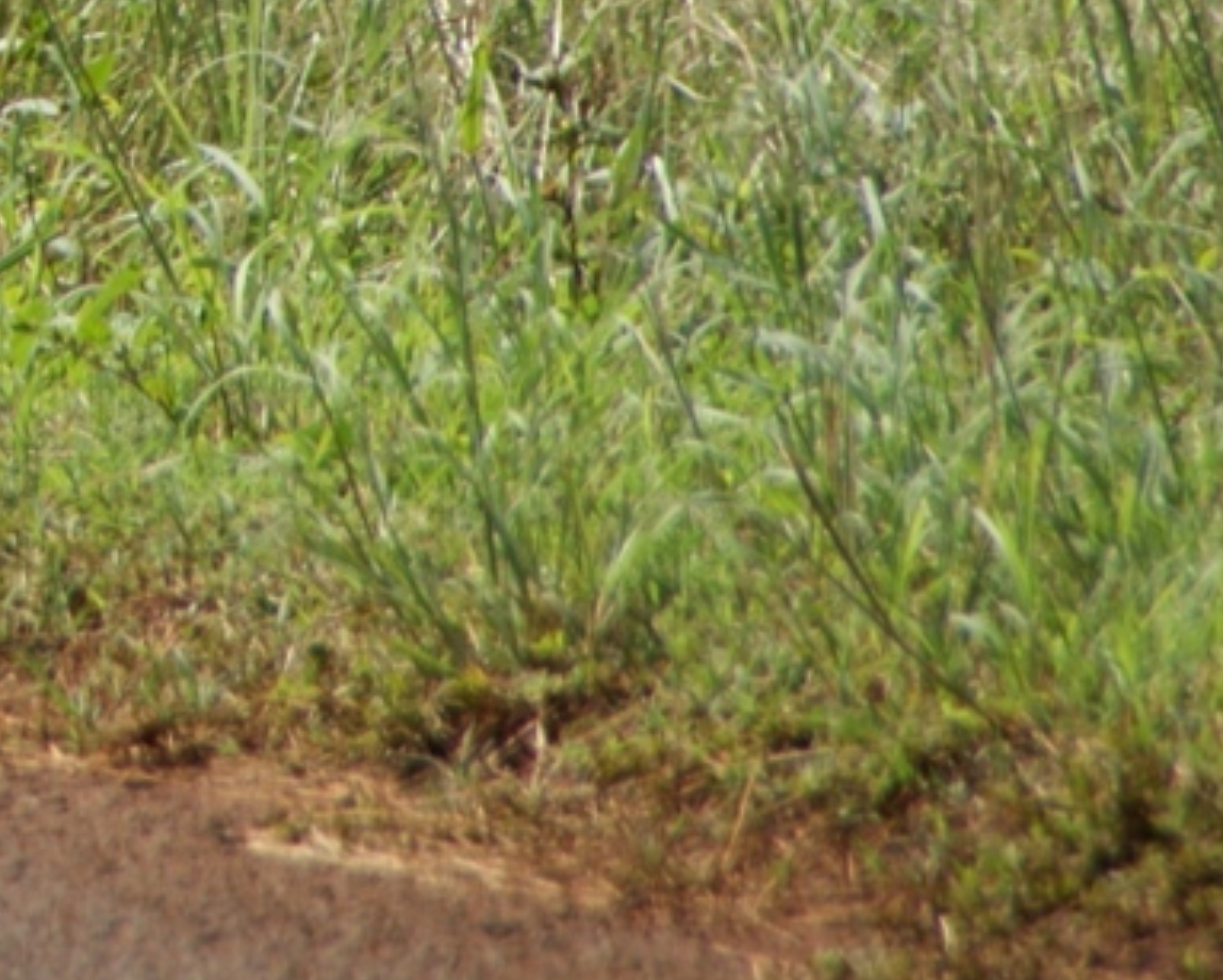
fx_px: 53176
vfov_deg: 1.1
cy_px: -399
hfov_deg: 1.3
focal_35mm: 1468
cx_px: -1070
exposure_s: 1/500
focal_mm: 250
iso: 100
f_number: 6.3
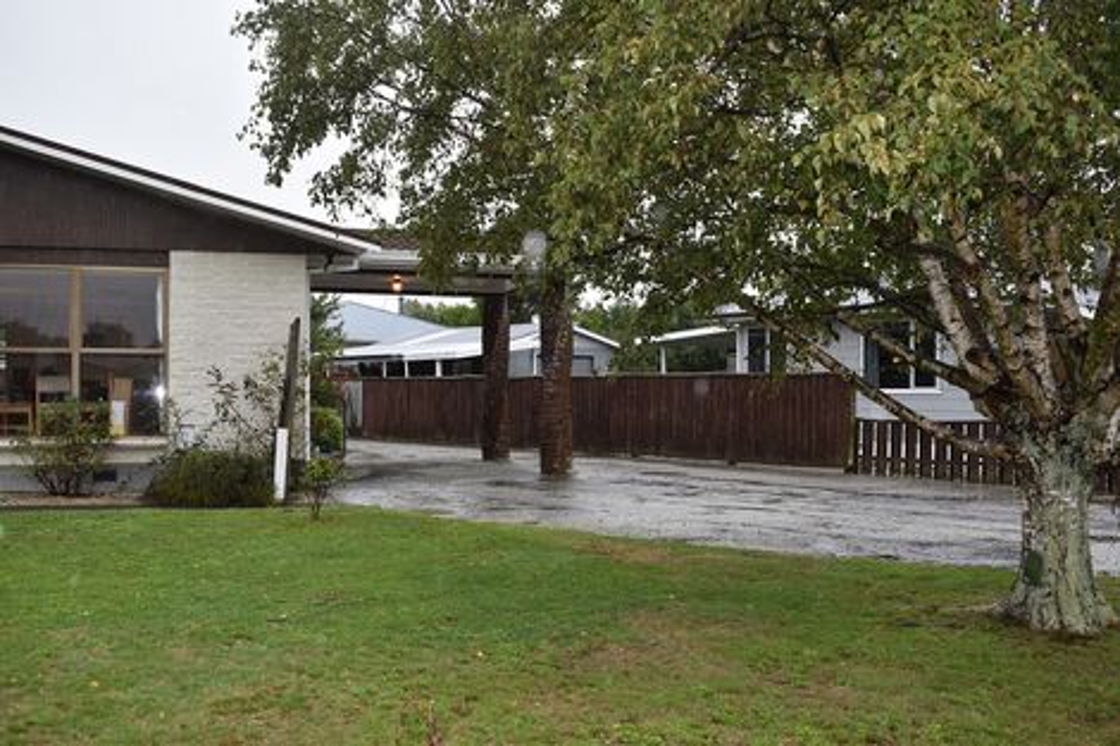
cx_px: 560
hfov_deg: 55.1
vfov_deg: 38.3
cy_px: 373
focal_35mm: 34
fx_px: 1073
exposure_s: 1/125
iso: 160
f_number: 5.6
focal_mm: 23
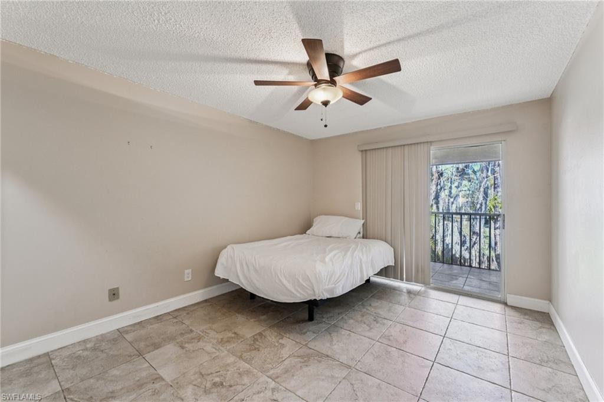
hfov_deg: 104.3
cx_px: 302
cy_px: 201
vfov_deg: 81.1
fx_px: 235
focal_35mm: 14
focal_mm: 14
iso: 400
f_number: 8
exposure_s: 1/5
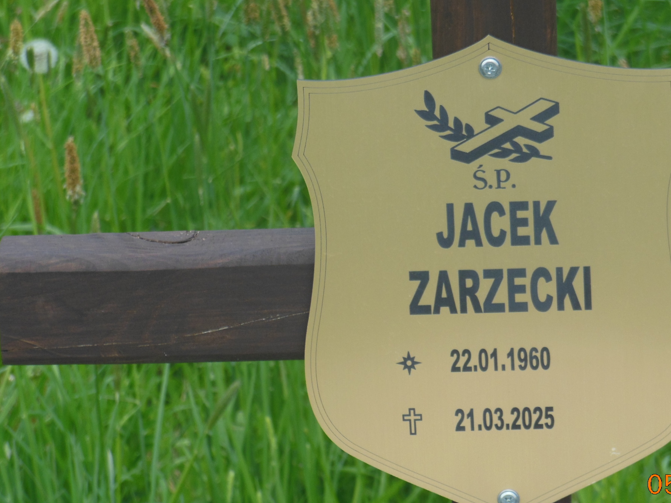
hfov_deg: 9.3
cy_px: 227
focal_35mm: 213
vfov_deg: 7.0
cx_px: 422
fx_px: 4129
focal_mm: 29.8
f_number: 5.4
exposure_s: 1/320
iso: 125
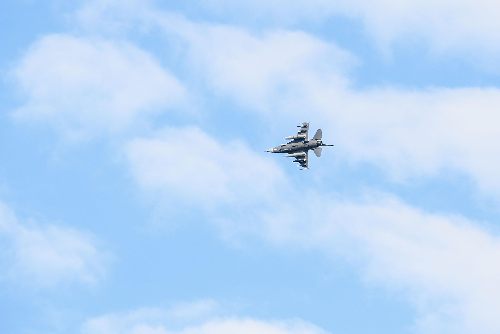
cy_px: 167
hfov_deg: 10.3
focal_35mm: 200
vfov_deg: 6.9
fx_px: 2779
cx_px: 250
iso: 640
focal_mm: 200
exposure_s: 1/1600
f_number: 6.3
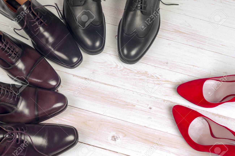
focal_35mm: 90
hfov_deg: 22.6
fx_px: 587
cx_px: 118
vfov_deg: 15.2
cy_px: 78
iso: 100
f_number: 11
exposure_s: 1/100
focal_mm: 90
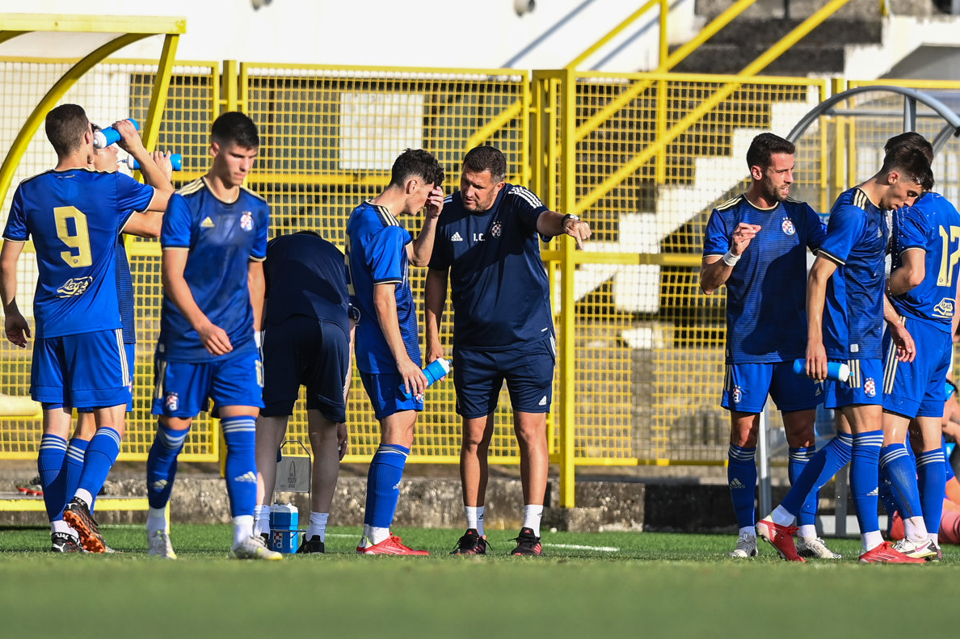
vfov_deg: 3.4
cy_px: 321
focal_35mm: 404
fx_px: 10768
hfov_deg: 5.1
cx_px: 481
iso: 320
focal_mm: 400
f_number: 3.2
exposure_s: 1/4000
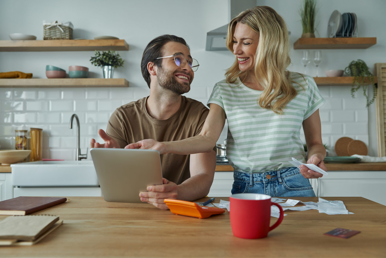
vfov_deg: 37.9
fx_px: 375
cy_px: 129
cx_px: 193
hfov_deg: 54.4
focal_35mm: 35
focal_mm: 35
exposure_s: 1/160
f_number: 4
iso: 400
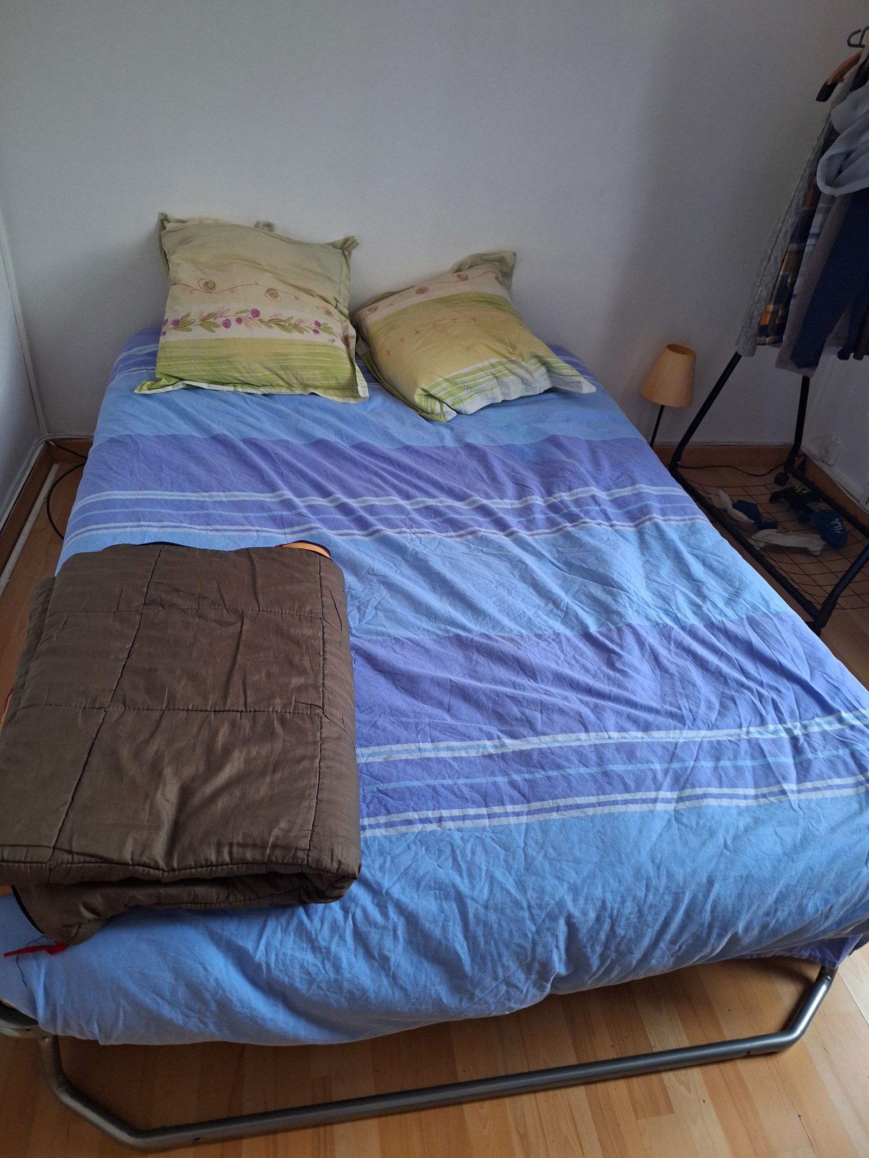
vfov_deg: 73.9
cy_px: 579
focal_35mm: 23
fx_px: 770
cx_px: 434
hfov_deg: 58.9
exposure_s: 1/25
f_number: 1.8
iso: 320
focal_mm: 5.54
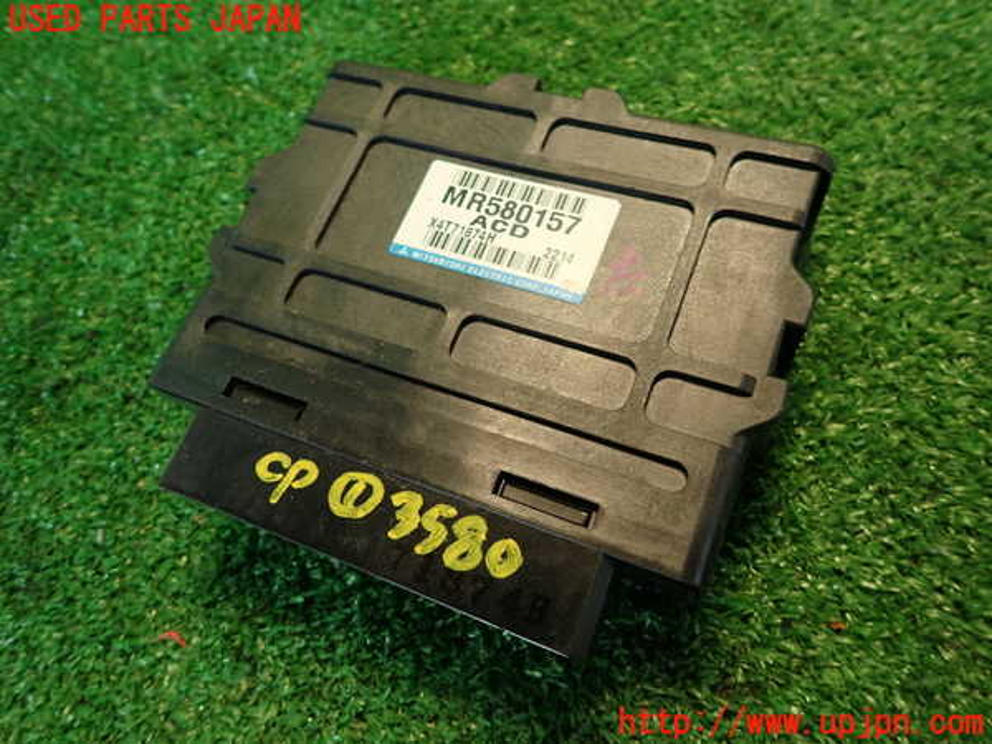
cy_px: 372
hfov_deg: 69.4
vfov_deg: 54.9
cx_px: 496
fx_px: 716
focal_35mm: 25
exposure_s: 1/30
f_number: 2
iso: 200
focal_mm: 4.5
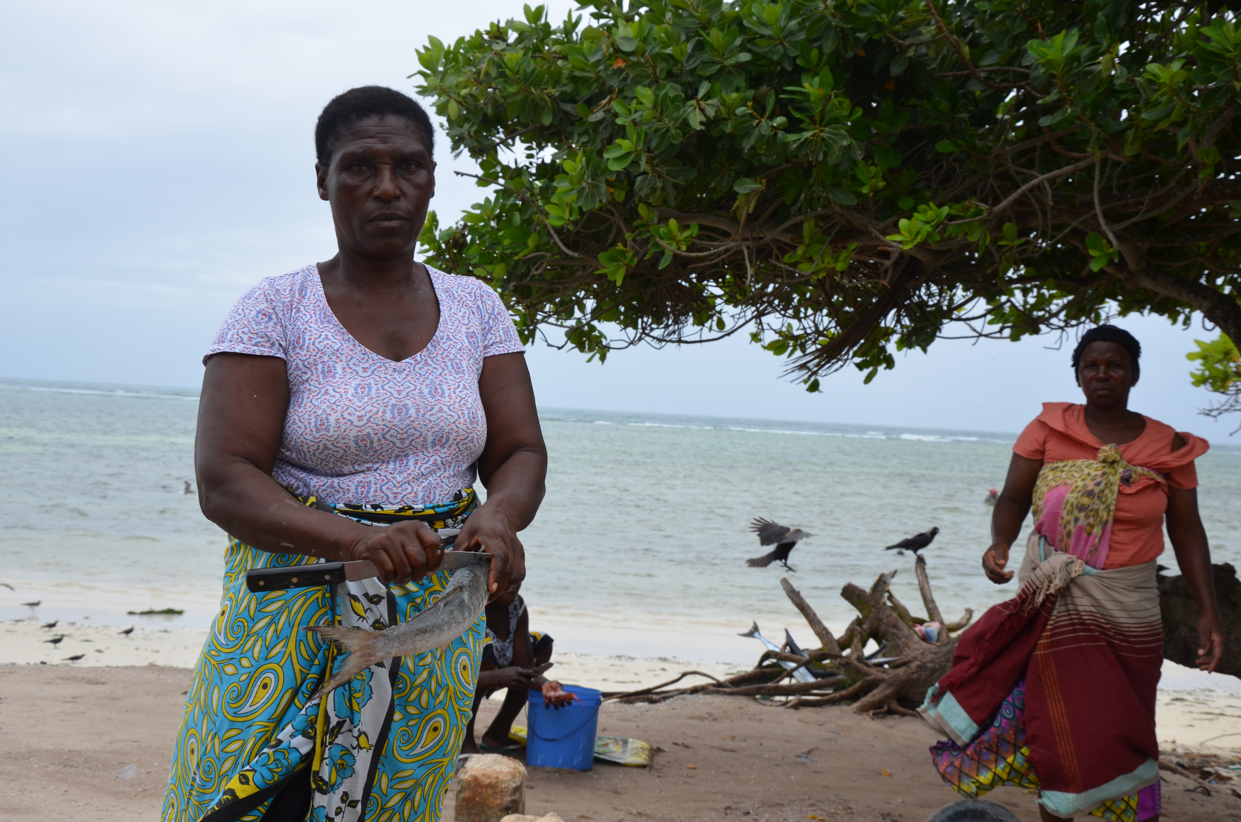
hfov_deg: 39.0
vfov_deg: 26.4
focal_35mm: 51
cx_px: 620
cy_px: 411
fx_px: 1754
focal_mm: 34
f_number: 8
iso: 100
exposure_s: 1/250
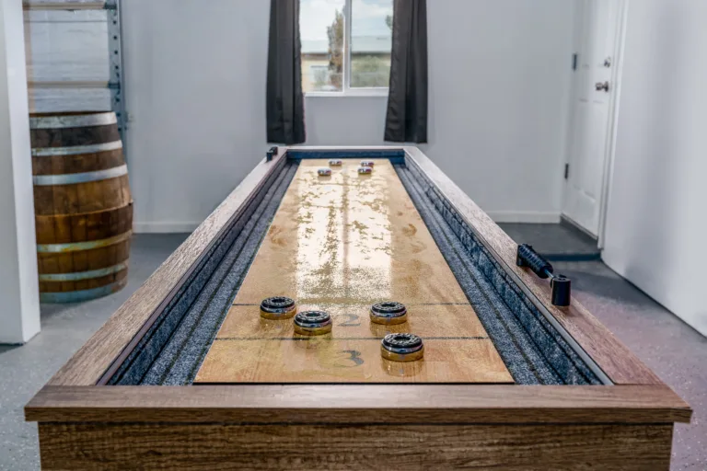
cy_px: 236
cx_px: 354
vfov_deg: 35.9
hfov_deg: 51.9
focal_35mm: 37
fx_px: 727
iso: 320
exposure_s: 1/250
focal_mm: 37
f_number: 9
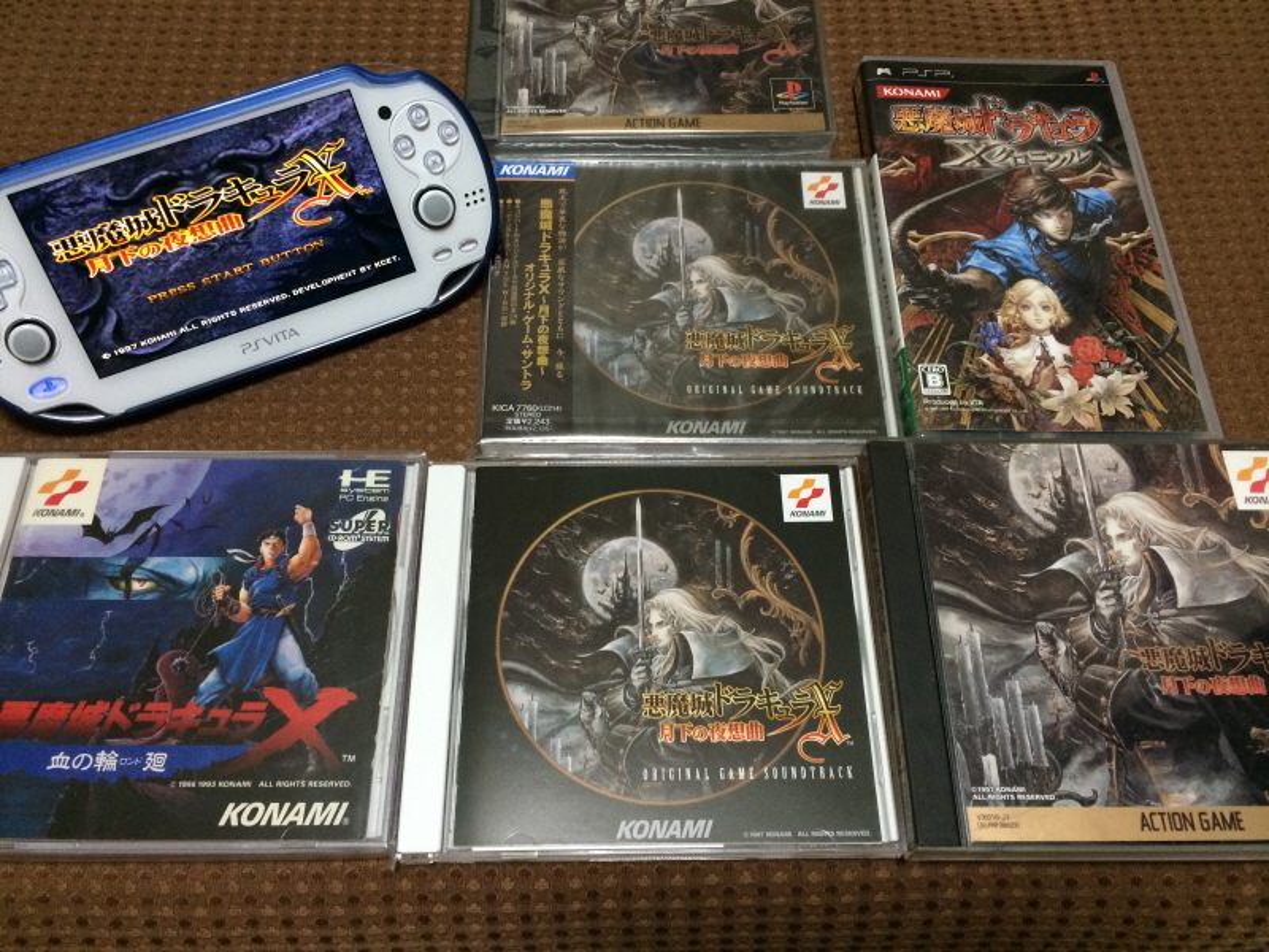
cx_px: 634
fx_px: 1100
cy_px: 476
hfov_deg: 60.0
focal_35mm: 30
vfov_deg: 46.8
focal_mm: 4.12
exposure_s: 1/30
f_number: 2.2
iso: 320
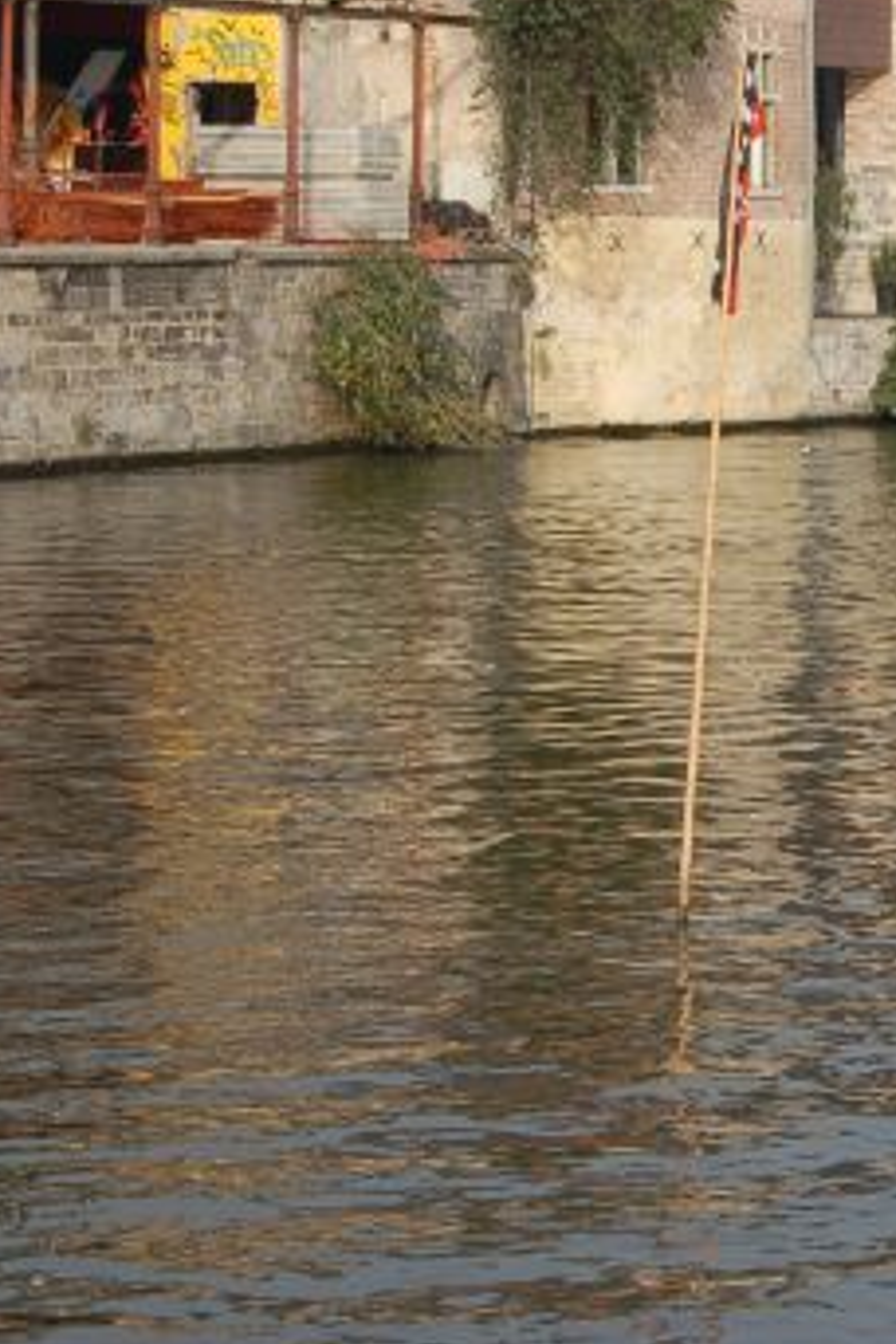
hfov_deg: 8.8
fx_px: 5746
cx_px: 1159
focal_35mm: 154
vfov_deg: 13.3
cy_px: 648
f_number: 8
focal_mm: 55
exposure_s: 1/250
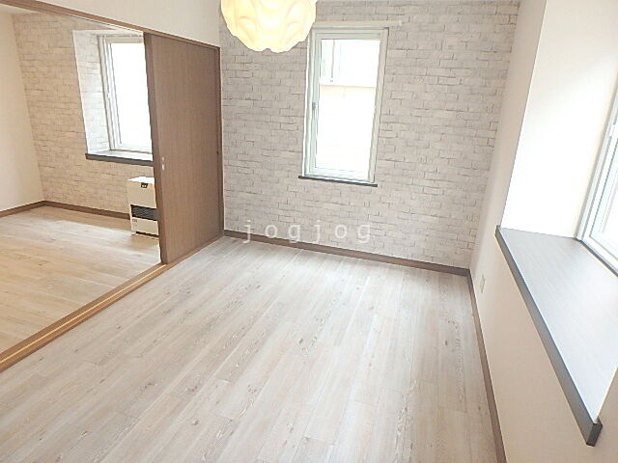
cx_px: 309
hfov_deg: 79.0
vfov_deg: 63.4
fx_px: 375
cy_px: 232
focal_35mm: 21
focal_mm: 3.7
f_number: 3.5
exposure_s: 1/40
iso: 200
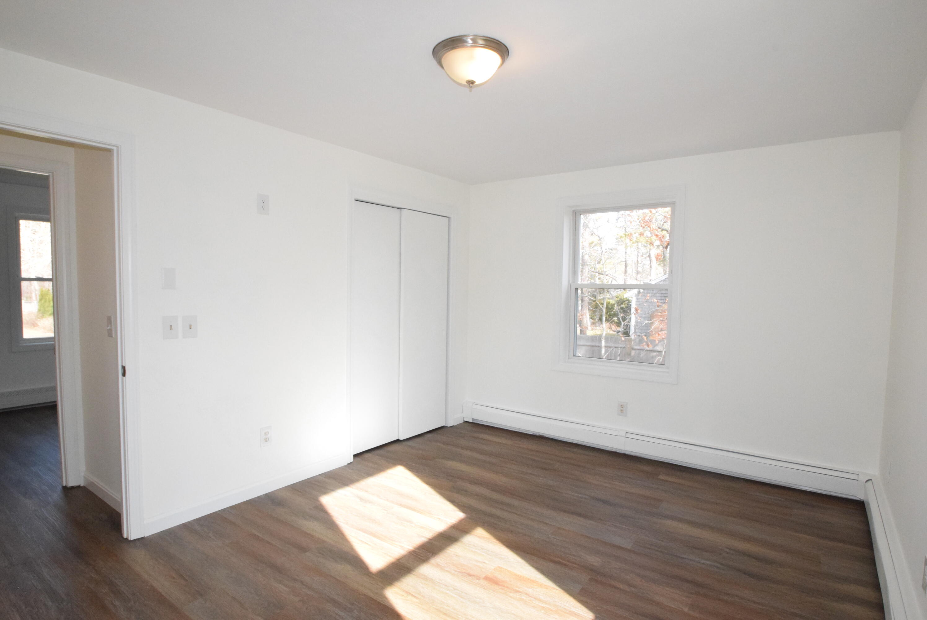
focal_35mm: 18
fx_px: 464
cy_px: 310
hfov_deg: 90.0
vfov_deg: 67.5
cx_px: 464
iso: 5000
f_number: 22
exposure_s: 1/200
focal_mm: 12
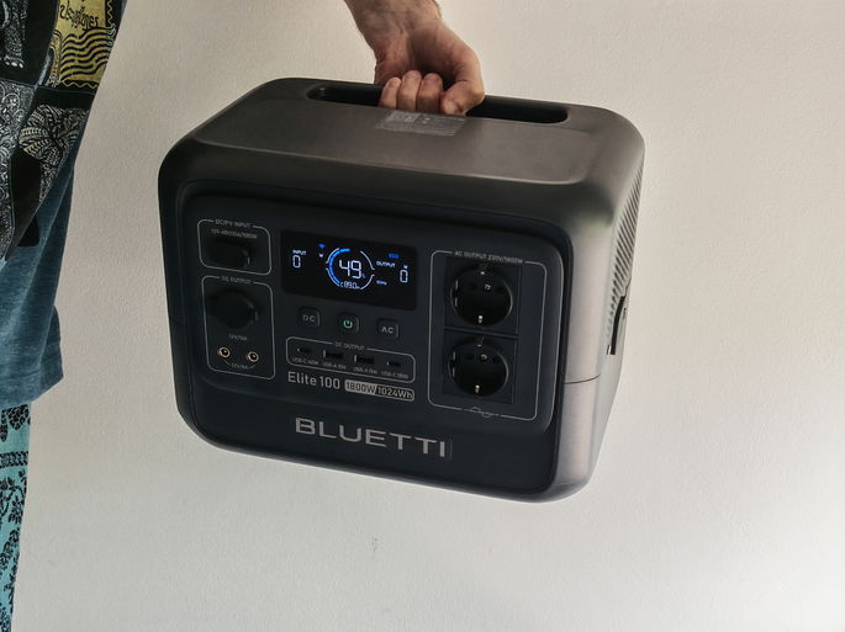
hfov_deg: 39.7
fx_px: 1171
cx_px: 422
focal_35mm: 48
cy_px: 316
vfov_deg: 30.2
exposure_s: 1/100
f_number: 2
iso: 100
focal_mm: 6.83
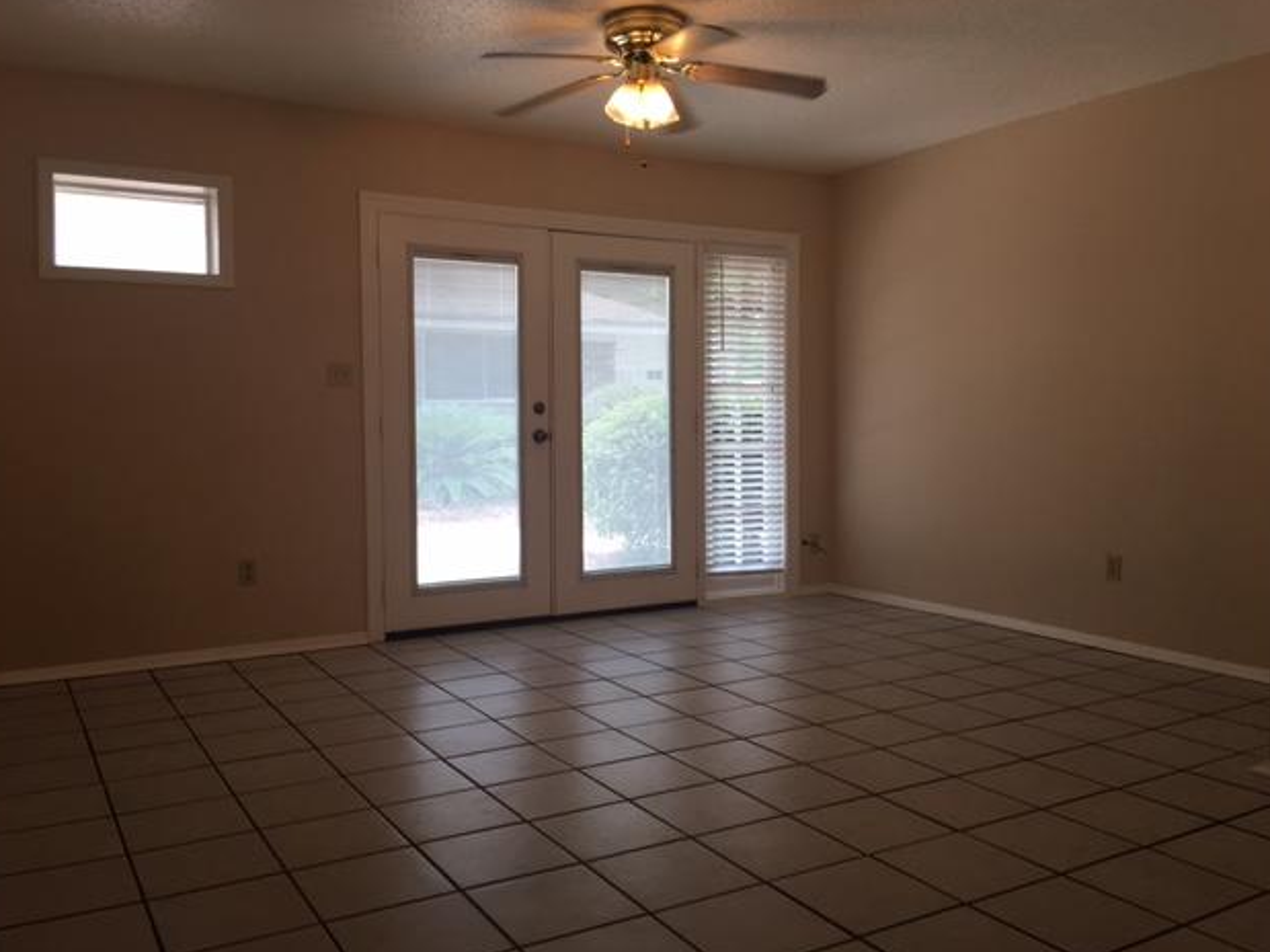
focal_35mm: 30
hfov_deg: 60.0
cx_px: 630
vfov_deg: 46.8
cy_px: 466
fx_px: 1100
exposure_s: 1/60
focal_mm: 4.15
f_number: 2.2
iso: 32
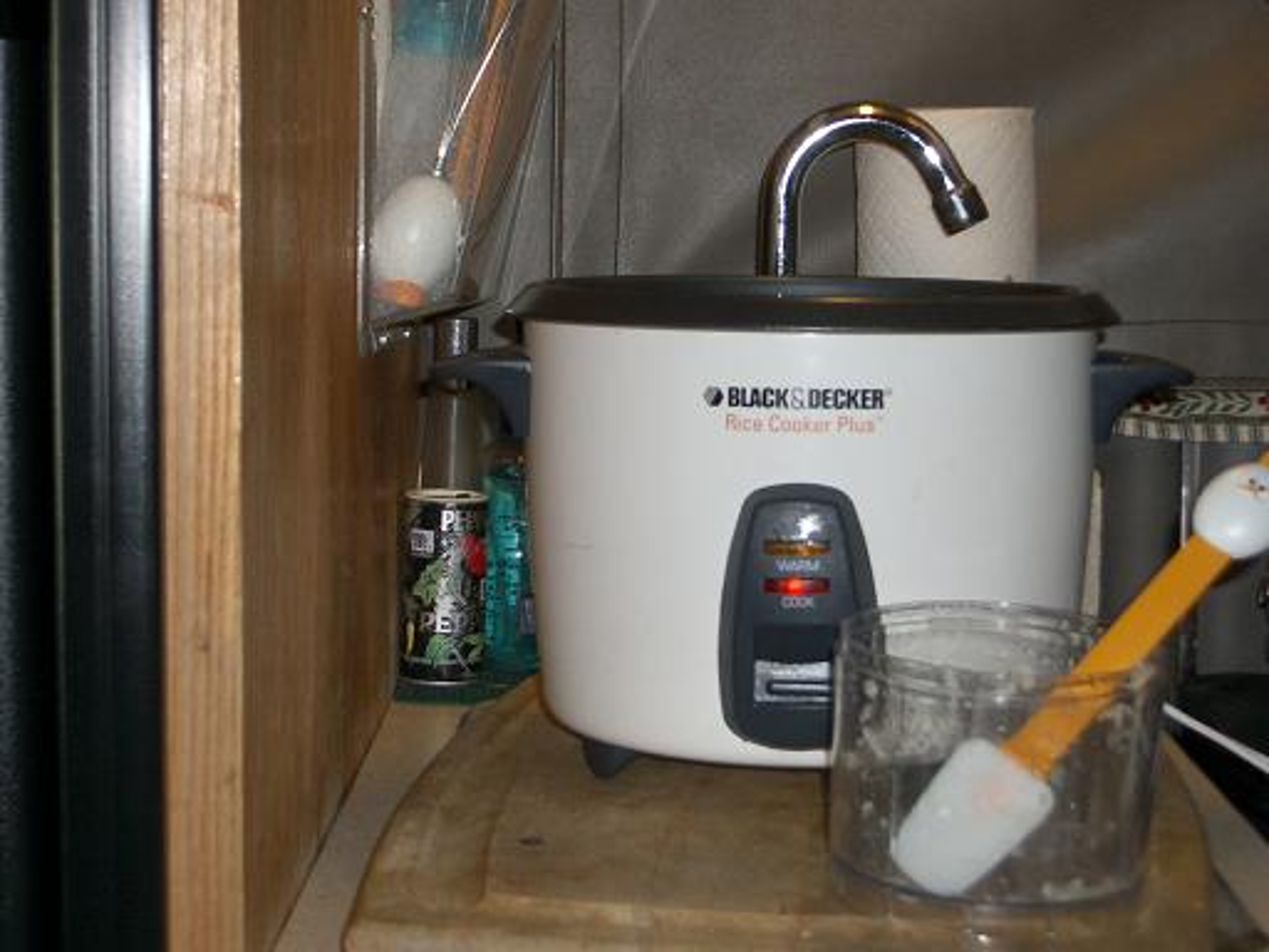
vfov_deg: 19.9
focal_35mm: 74
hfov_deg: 26.3
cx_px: 634
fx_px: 2713
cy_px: 476
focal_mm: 12.2
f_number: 3.9
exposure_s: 1/40
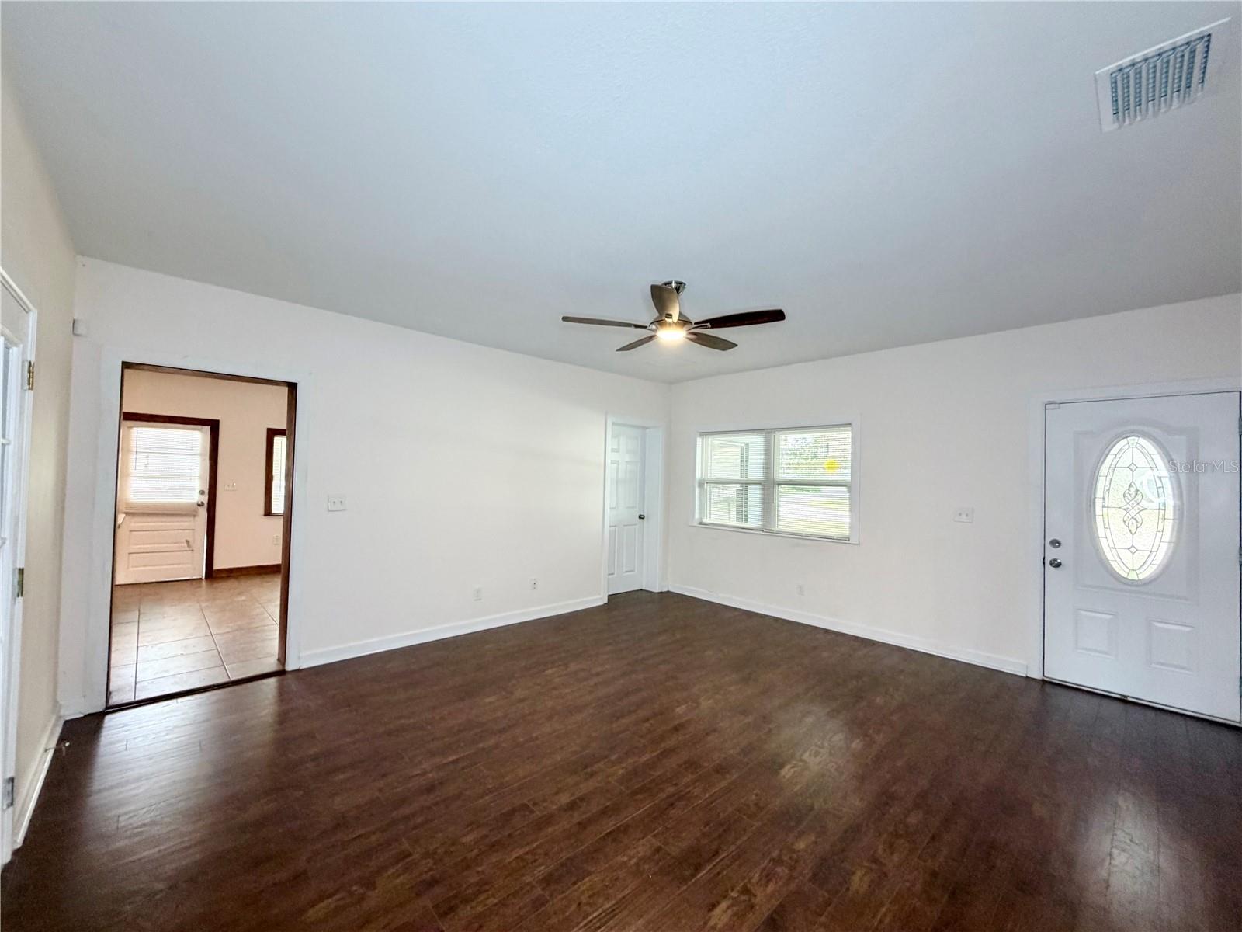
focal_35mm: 14
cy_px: 466
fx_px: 502
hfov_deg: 102.1
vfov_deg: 85.7
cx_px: 621
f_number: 2.2
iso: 250
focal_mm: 2.22
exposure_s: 1/60
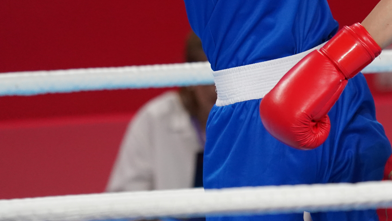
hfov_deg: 2.4
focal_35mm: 907
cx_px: 368
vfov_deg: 1.3
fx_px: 9427
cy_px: 26
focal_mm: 397
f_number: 6.3
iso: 4000
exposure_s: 1/800
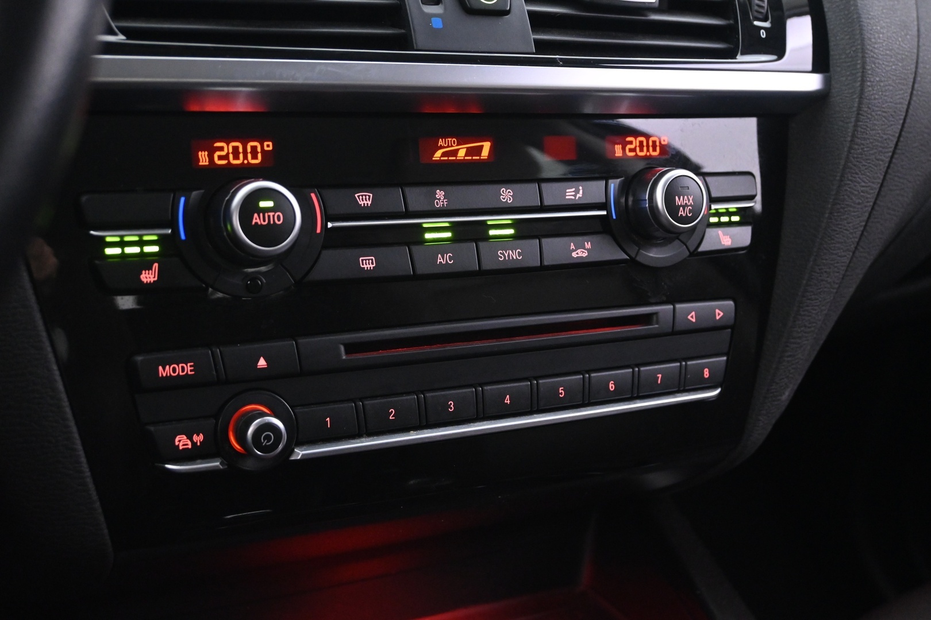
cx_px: 466
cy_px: 310
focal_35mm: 45
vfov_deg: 29.9
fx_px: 1164
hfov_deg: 43.6
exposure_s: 1/13
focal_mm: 30
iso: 3200
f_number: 4.8
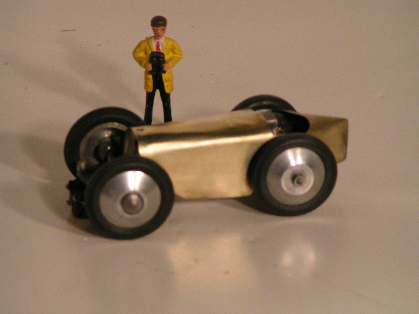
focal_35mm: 247
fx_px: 2990
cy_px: 157
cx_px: 210
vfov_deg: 6.0
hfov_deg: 8.0
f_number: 3.5
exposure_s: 1/250
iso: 125
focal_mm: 37.8
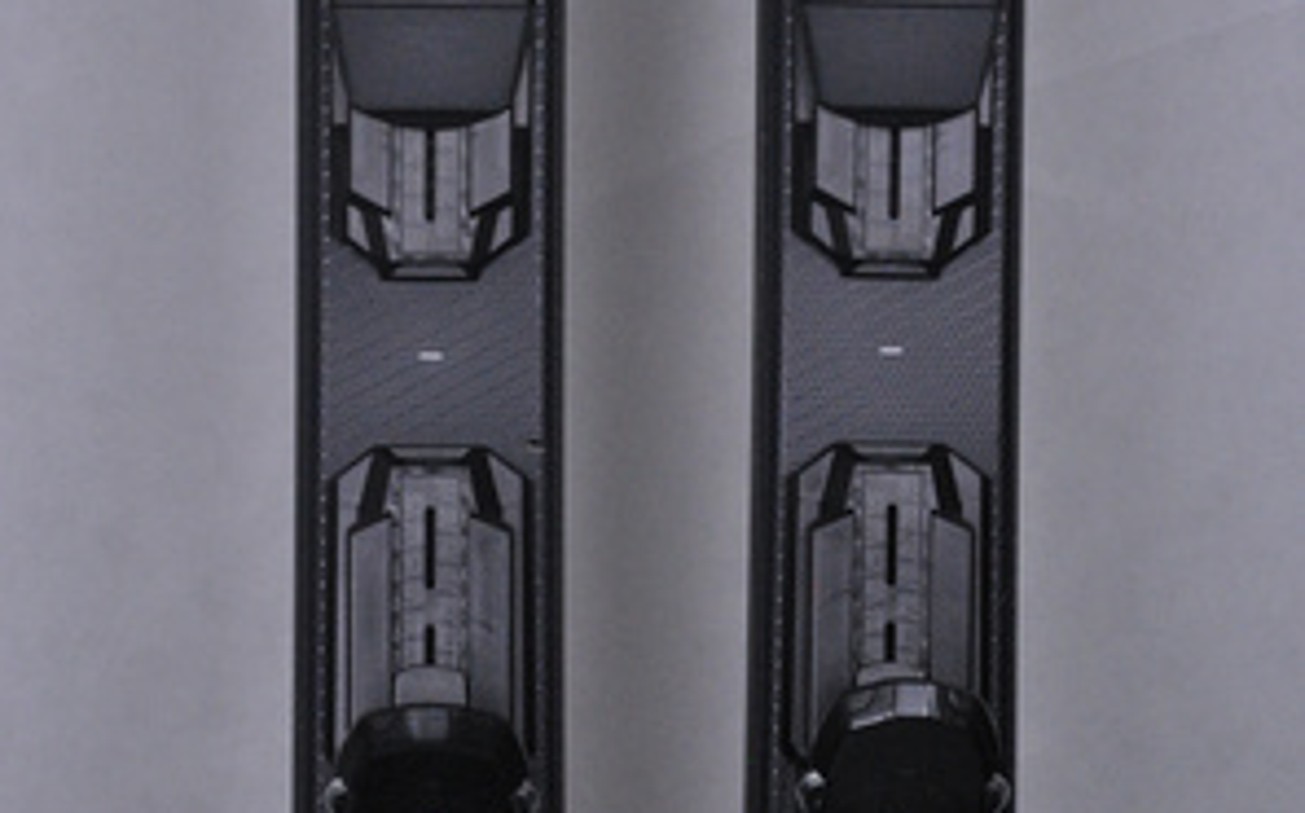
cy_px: 347
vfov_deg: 7.5
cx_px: 652
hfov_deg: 12.1
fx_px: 6174
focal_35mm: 174
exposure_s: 1/125
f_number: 9.5
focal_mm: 75
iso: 3200
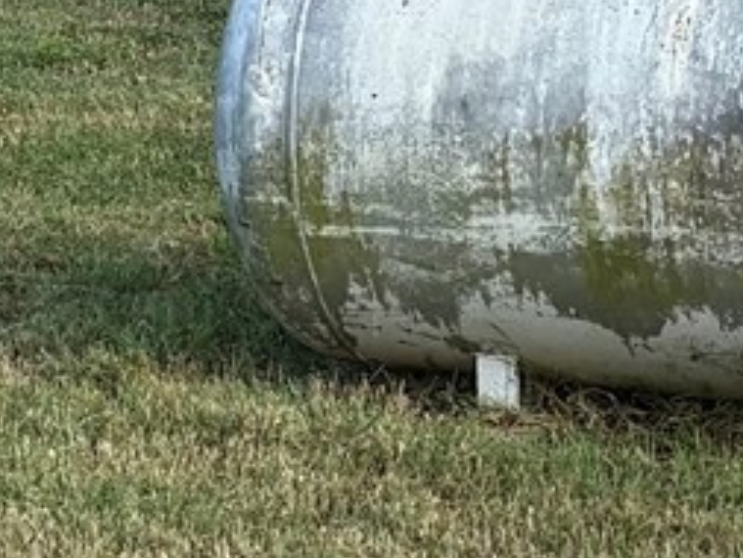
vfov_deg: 7.4
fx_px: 4230
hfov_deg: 9.9
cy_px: -355
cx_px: -100
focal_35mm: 197
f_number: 1.6
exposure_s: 1/1799
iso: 50
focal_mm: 5.96
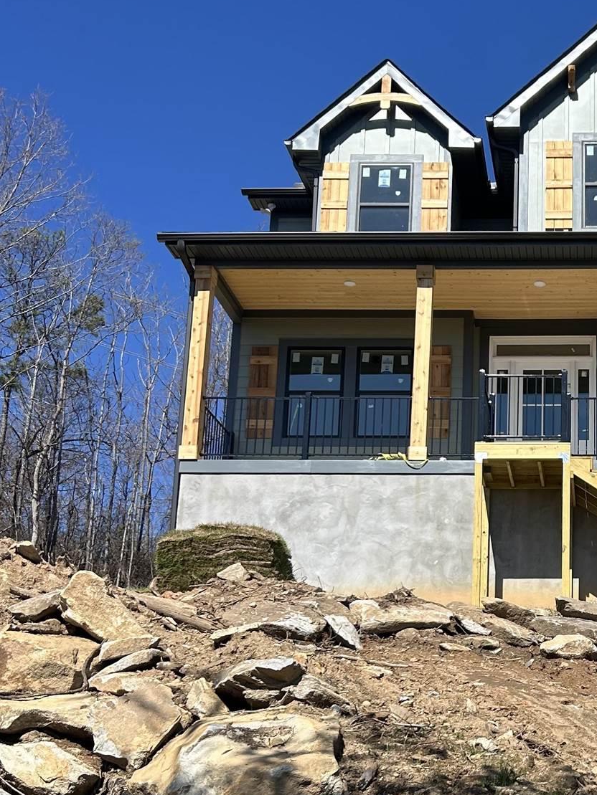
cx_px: 608
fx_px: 1241
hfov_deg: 25.6
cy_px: 586
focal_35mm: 54
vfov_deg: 34.9
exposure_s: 1/4274
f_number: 1.5
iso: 50
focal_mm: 5.7
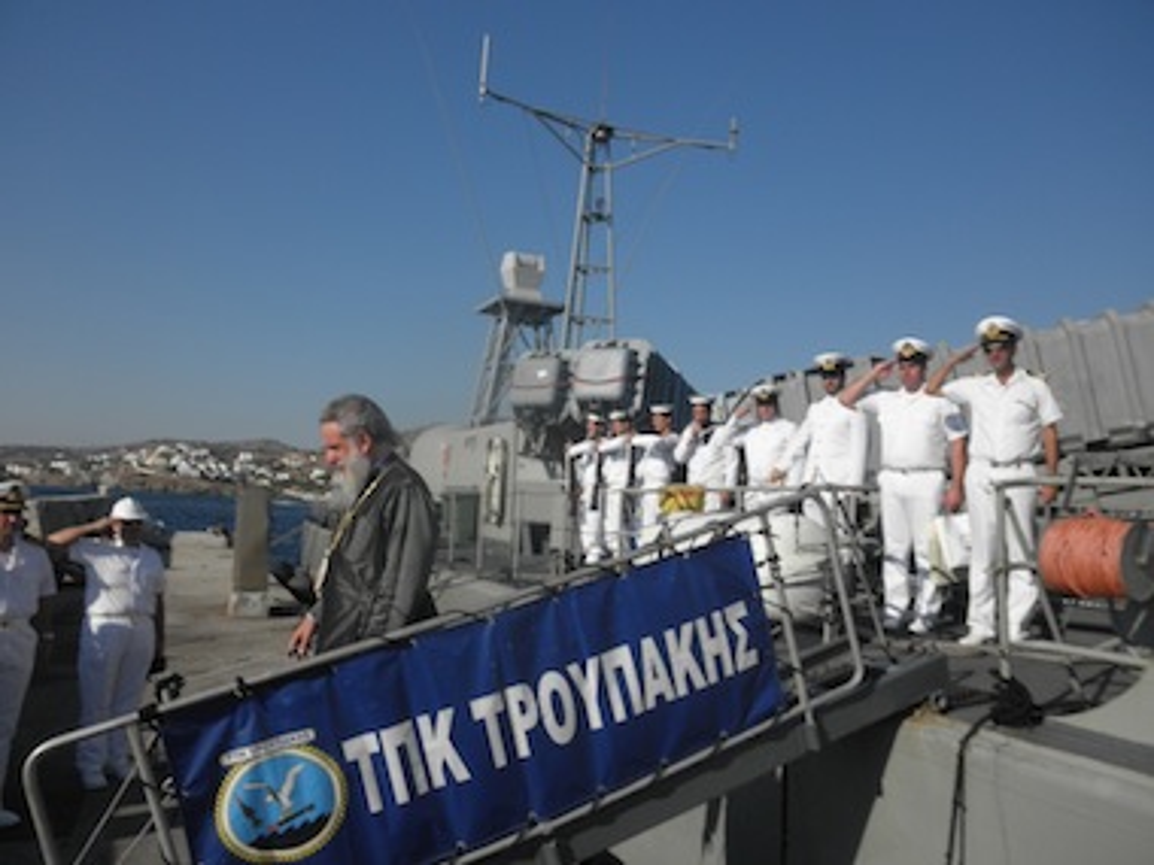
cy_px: 432
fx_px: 933
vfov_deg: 49.7
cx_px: 577
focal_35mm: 28
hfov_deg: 63.4
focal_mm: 5
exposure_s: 1/200
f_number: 8.5
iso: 64
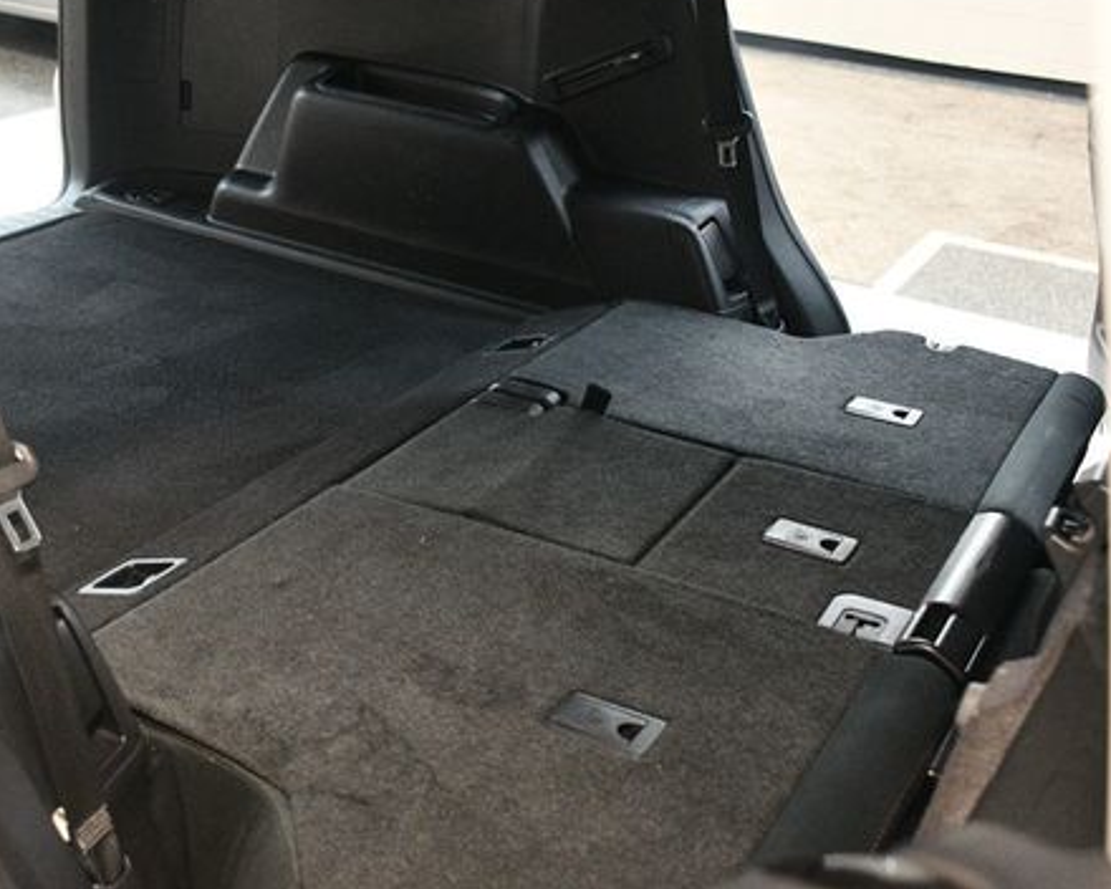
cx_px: 439
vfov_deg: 33.4
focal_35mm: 45
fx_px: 1480
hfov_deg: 41.0
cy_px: 419
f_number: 3.5
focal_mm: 22
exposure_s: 1/60
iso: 4000
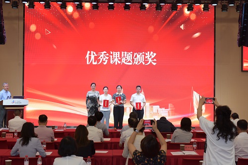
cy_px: 82
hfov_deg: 35.7
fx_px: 386
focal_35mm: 56
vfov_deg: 24.2
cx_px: 124
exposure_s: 1/160
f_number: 4.5
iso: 1600
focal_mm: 56
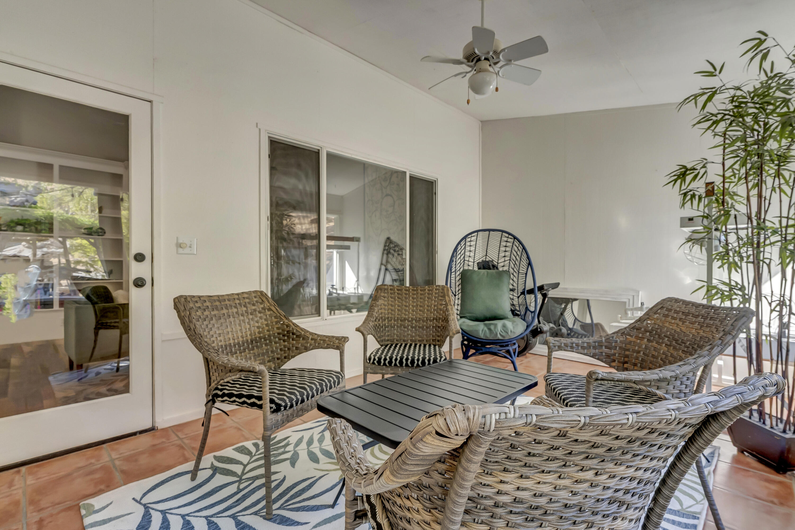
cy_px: 265
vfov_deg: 73.7
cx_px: 398
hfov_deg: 96.7
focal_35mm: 16
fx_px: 353
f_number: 10
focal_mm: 16
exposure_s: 1/100
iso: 1600
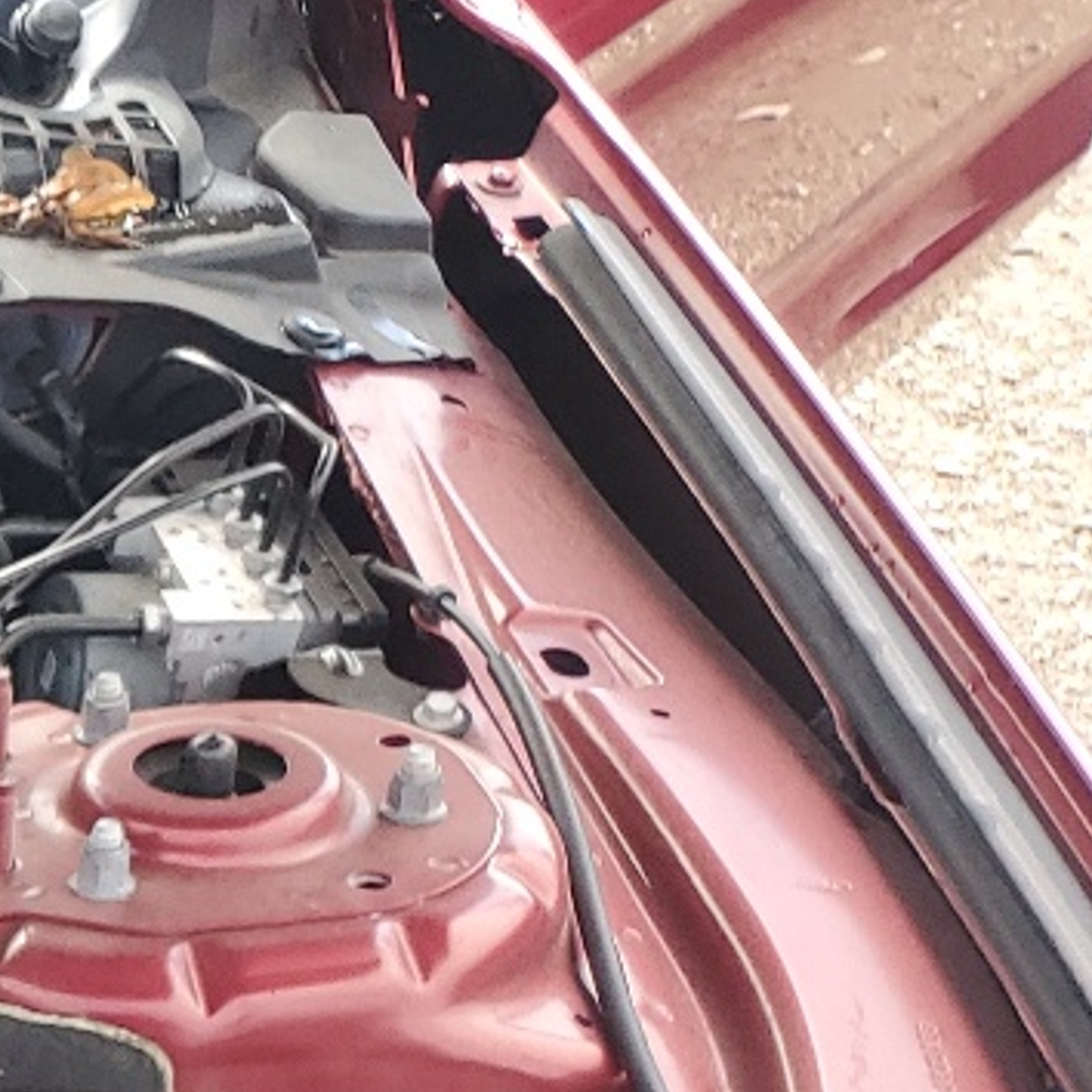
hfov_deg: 13.3
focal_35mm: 104
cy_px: 1687
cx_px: -1357
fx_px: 3712
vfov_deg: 15.3
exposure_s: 1/238
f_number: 1.5
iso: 50
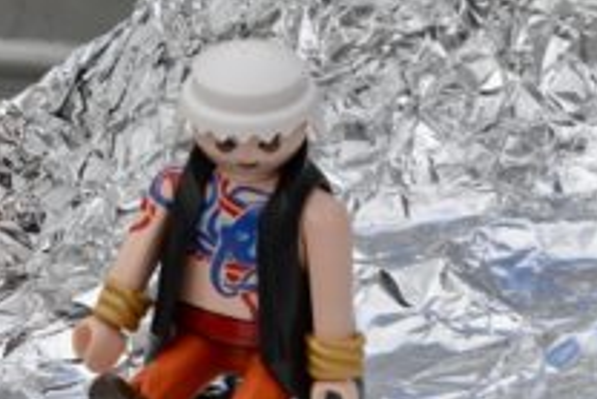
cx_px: 255
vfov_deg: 2.8
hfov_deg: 4.1
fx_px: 8281
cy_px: 429
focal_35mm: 499
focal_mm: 135
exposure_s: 1/320
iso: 320
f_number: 9
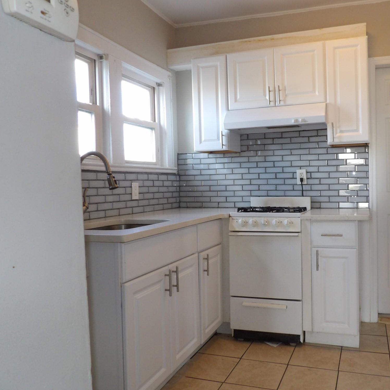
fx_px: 370
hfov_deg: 54.4
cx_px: 263
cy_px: 192
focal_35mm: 29
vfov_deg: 55.6
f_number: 3.2
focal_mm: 4.3
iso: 200
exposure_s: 1/33
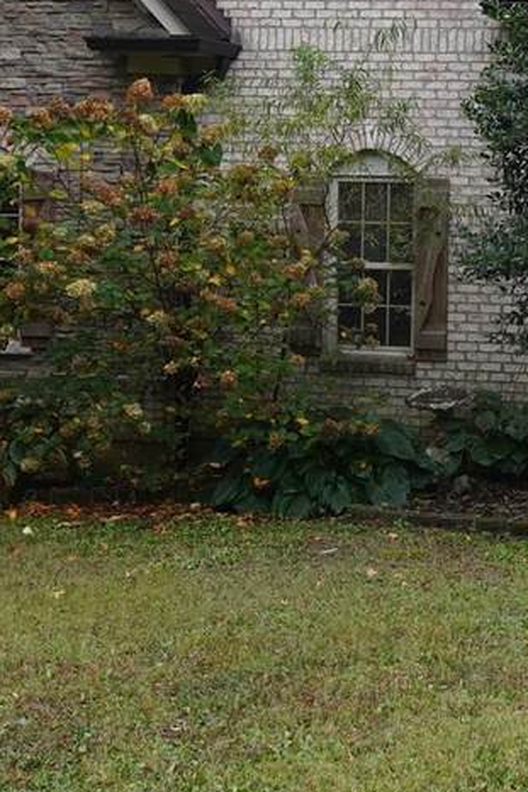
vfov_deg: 26.9
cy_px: 182
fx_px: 1629
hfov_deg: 16.8
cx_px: 786
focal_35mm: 74
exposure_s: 1/160
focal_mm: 18
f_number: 4
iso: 500
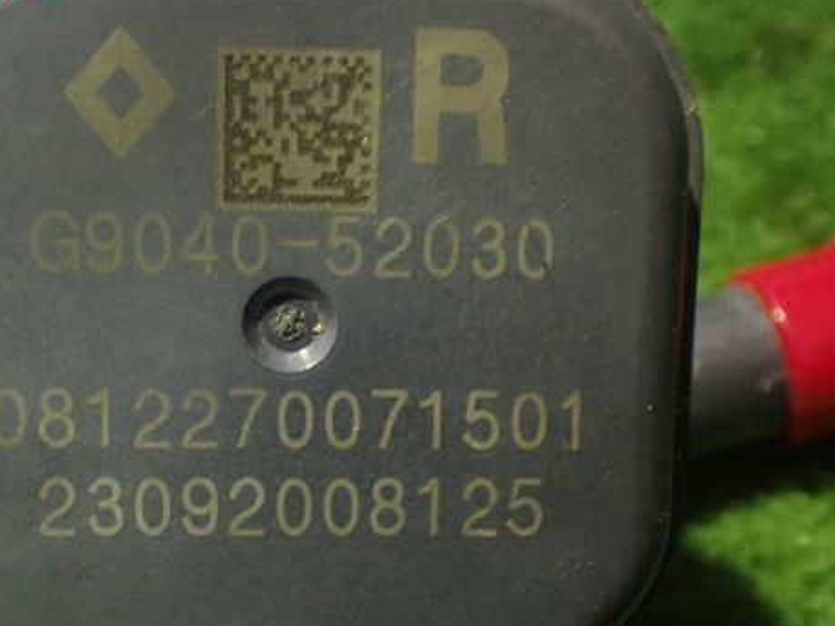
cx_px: 298
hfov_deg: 35.3
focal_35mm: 54
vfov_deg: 27.0
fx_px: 1303
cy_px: 373
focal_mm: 7.31
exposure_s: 1/13
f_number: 2.8
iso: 800
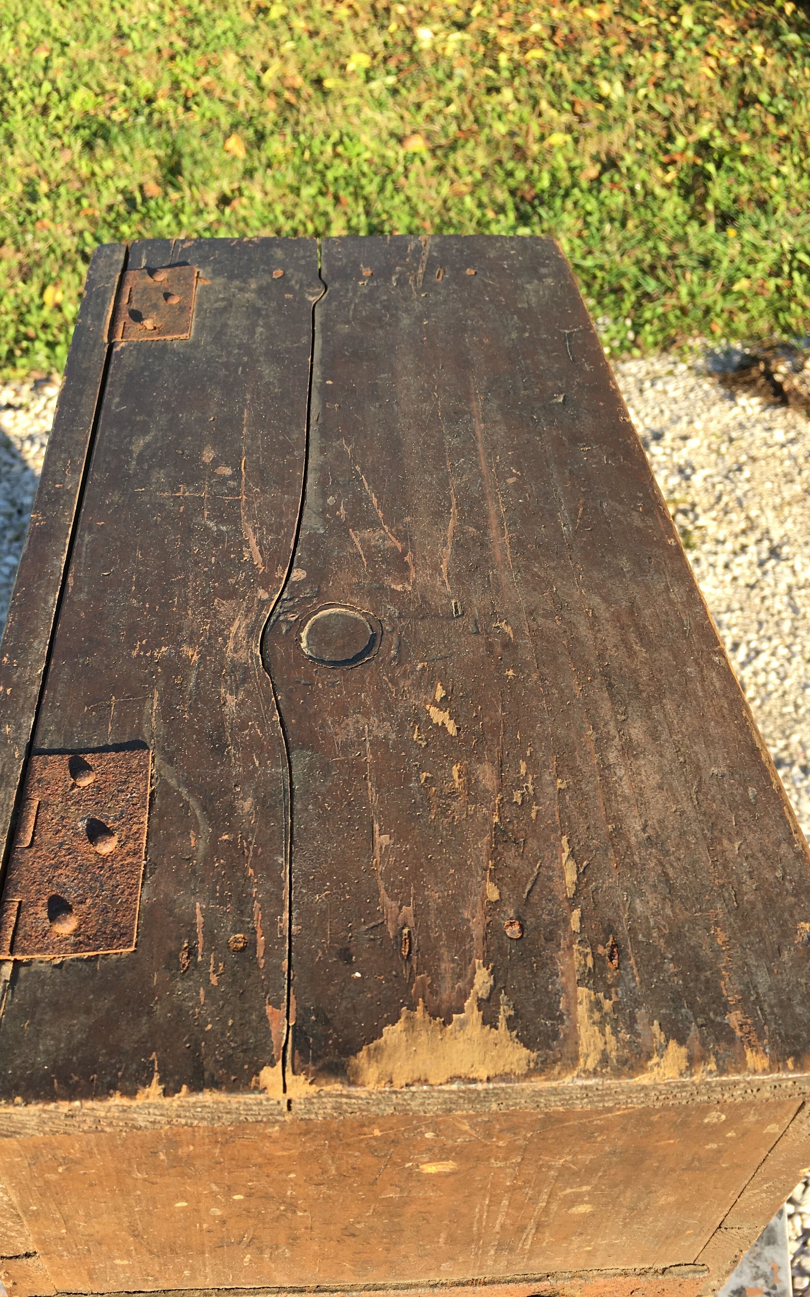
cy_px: 646
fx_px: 1095
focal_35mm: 31
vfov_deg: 61.2
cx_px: 335
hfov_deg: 40.5
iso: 25
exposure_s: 1/359
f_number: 2.2
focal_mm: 4.15
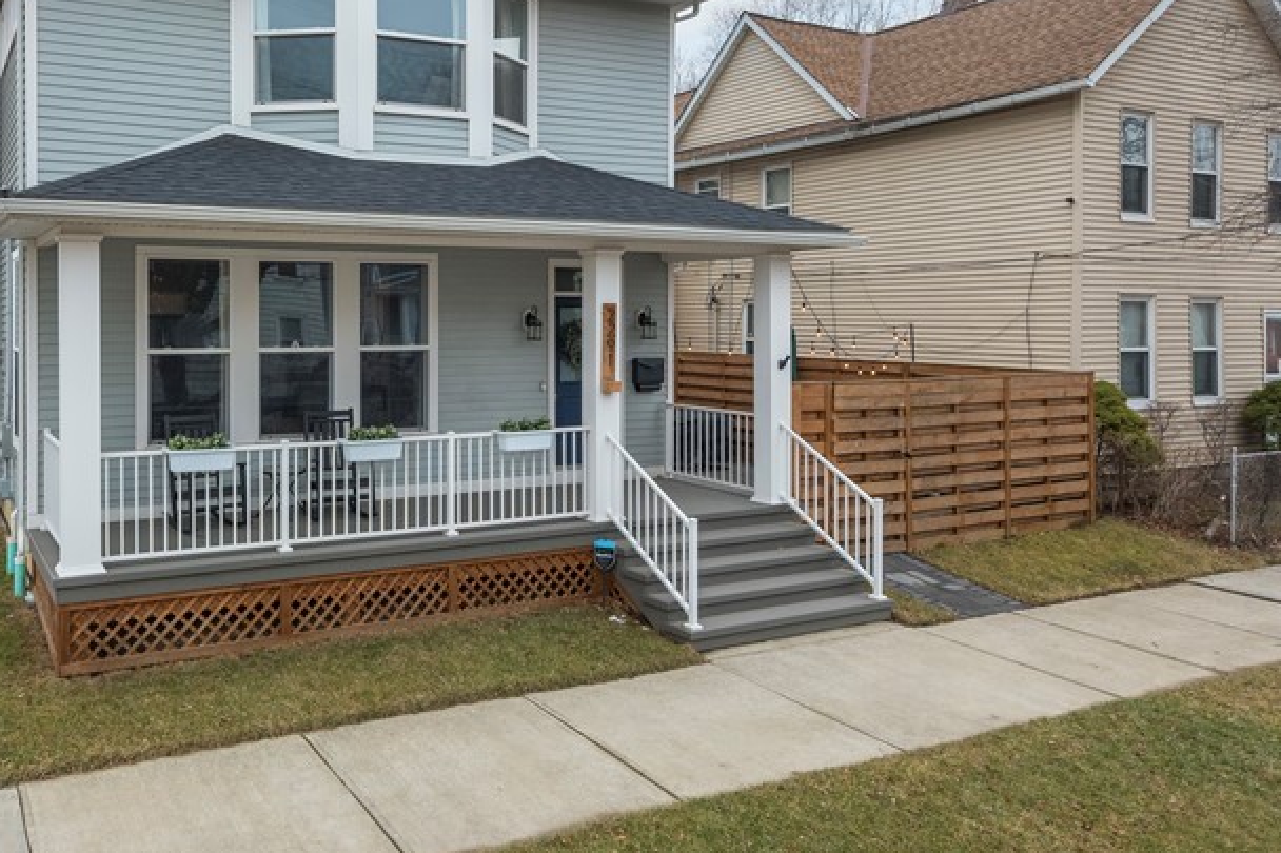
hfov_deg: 69.0
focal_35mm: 25
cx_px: 401
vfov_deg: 48.6
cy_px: 181
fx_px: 889
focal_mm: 14
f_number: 9
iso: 400
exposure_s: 1/200
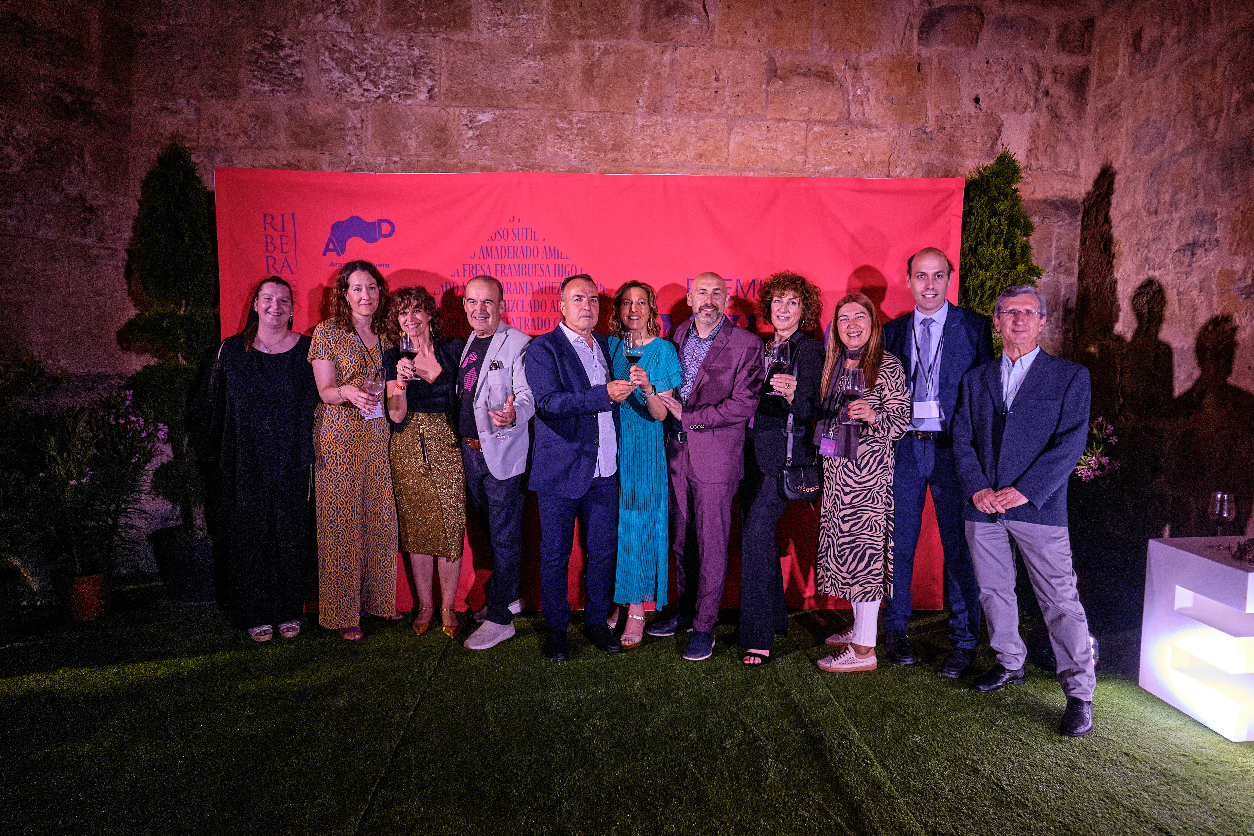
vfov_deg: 55.1
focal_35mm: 23
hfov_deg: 76.1
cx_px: 627
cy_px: 418
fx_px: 801
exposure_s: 1/200
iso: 3200
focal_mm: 15.1
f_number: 4
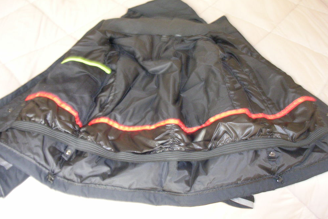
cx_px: 163
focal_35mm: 40
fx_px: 364
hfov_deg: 48.5
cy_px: 99
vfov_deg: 33.4
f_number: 2.8
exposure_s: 1/2.2
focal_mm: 5.8
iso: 200
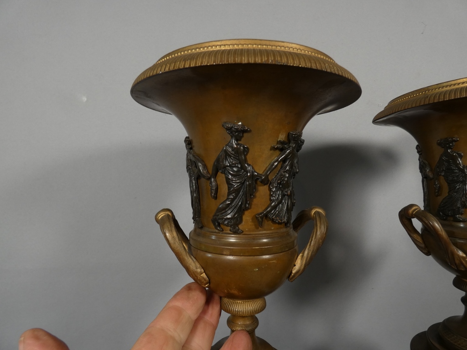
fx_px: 270
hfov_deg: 81.7
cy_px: 175
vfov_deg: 66.0
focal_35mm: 20
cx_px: 234
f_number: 2.8
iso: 80
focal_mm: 3.6
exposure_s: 1/80
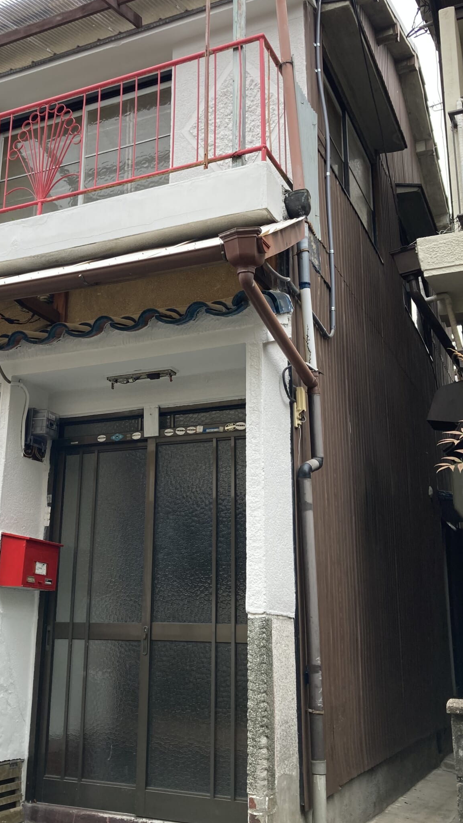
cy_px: 389
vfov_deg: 52.8
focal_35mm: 38
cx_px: 151
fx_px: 829
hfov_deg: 30.9
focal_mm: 3.99
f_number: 1.8
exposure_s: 1/193
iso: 20
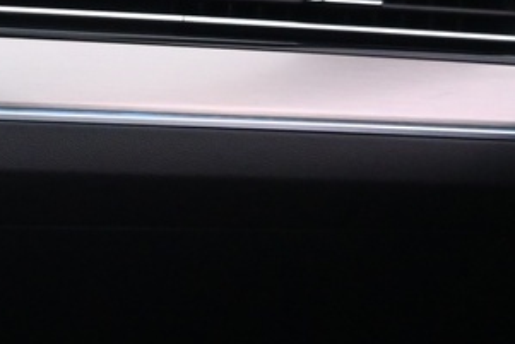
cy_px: 447
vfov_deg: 10.4
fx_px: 1846
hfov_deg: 12.3
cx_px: -748
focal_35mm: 129
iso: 1100
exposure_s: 1/25
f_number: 3.5
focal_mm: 16
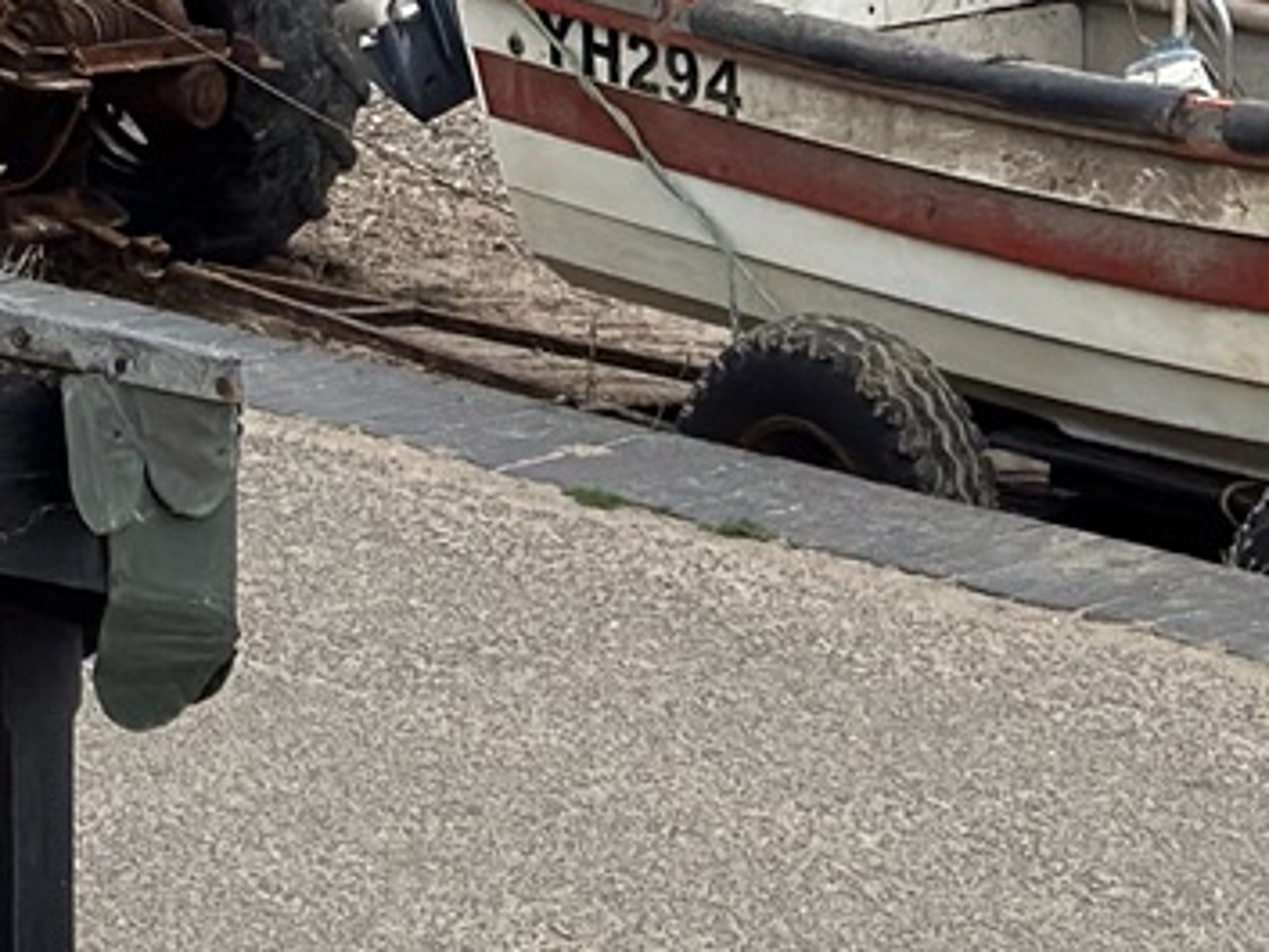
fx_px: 7481
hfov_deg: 9.6
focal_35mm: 204
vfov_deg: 6.8
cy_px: -1545
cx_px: -286
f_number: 1.78
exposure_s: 1/1227
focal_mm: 6.86
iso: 80
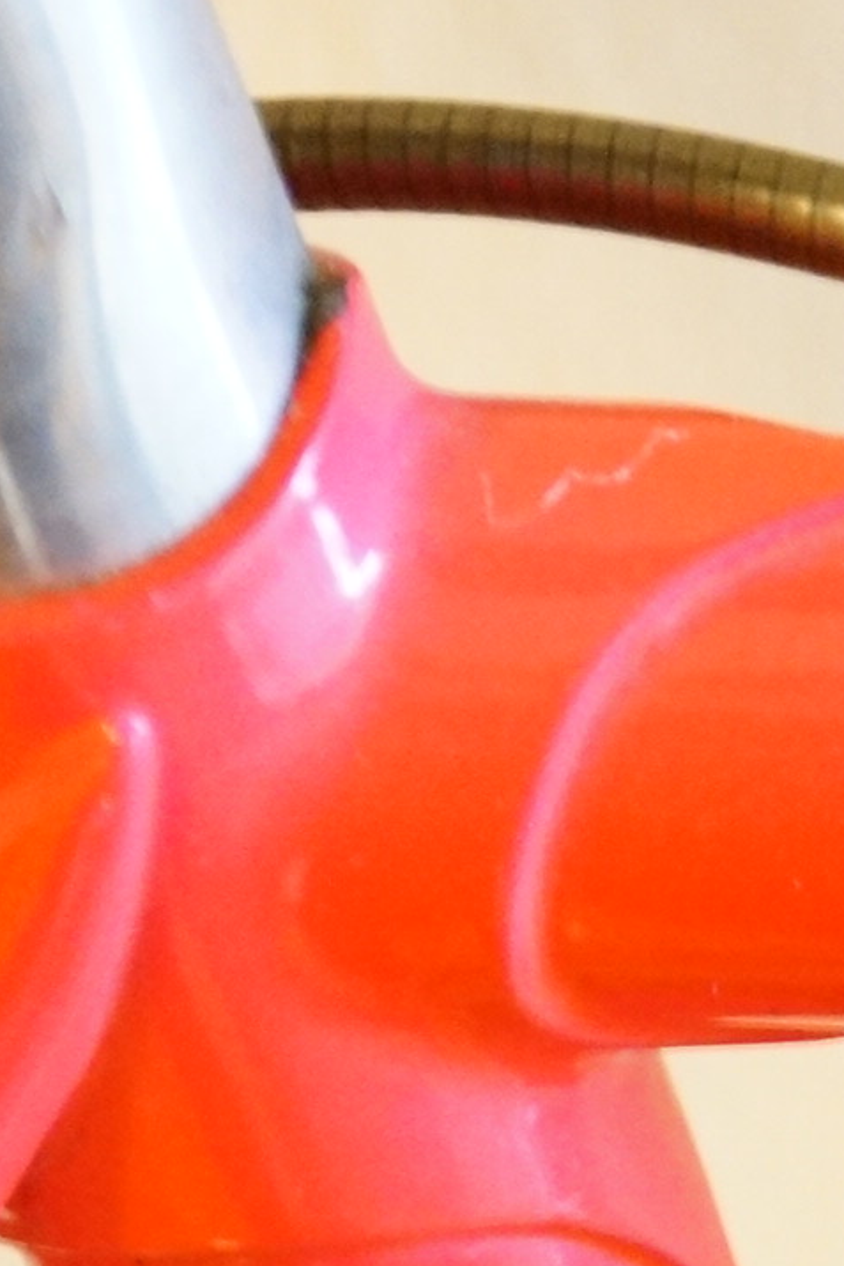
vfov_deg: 8.9
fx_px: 8109
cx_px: 1366
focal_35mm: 231
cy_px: 1151
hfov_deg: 5.9
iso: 3200
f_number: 5.6
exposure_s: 1/10
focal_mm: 45
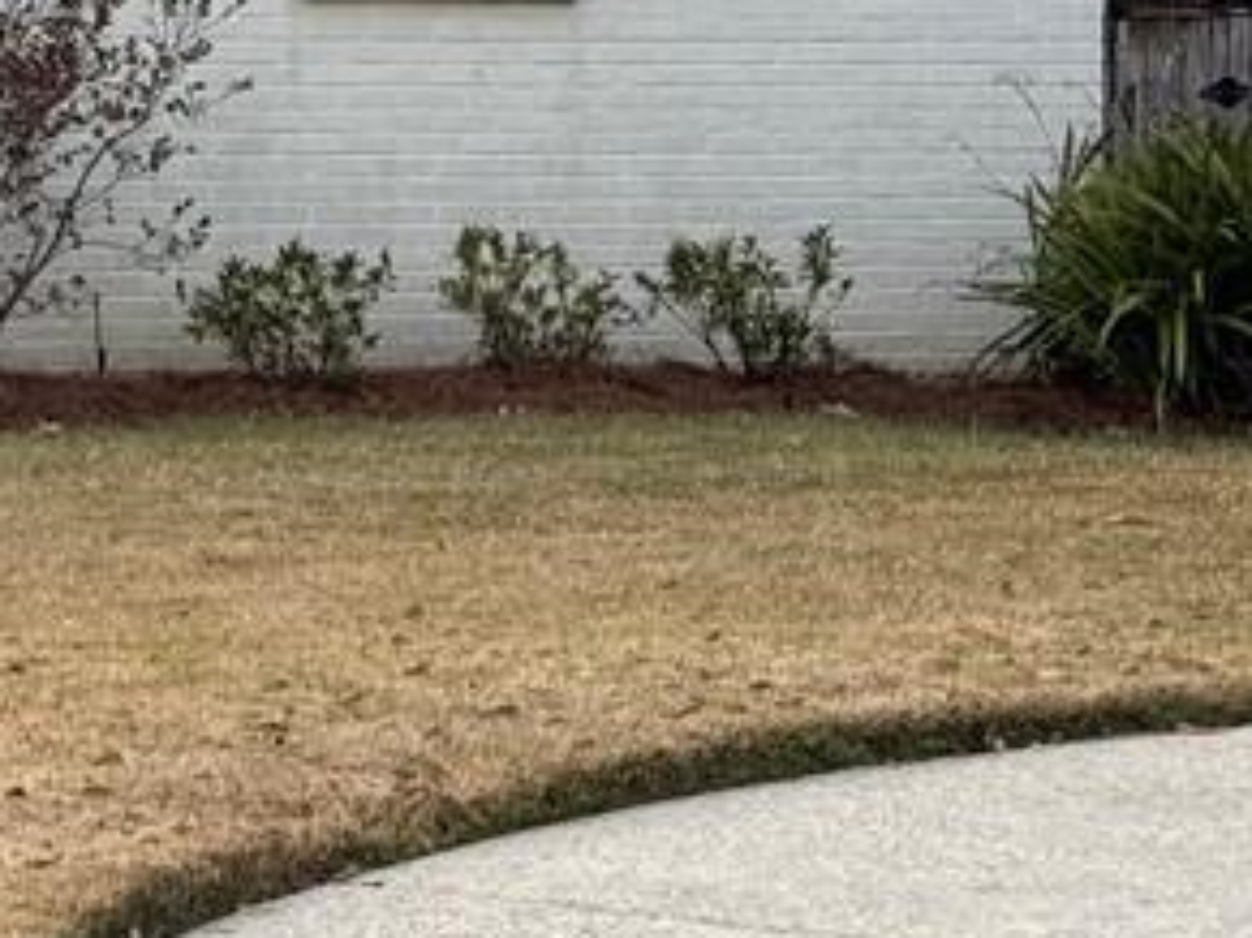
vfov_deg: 8.8
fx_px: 6110
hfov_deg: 11.3
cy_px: 207
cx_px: -568
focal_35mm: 169
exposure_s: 1/1149
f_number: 1.78
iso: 80
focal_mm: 6.76
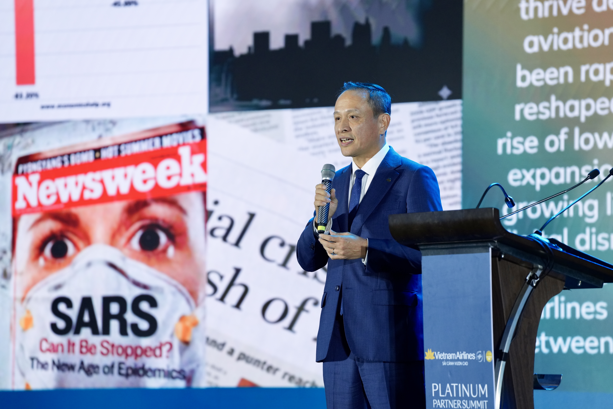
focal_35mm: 200
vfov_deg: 6.9
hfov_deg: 10.3
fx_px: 3405
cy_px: 204
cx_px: 306
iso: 1250
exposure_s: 1/160
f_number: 4
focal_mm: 200
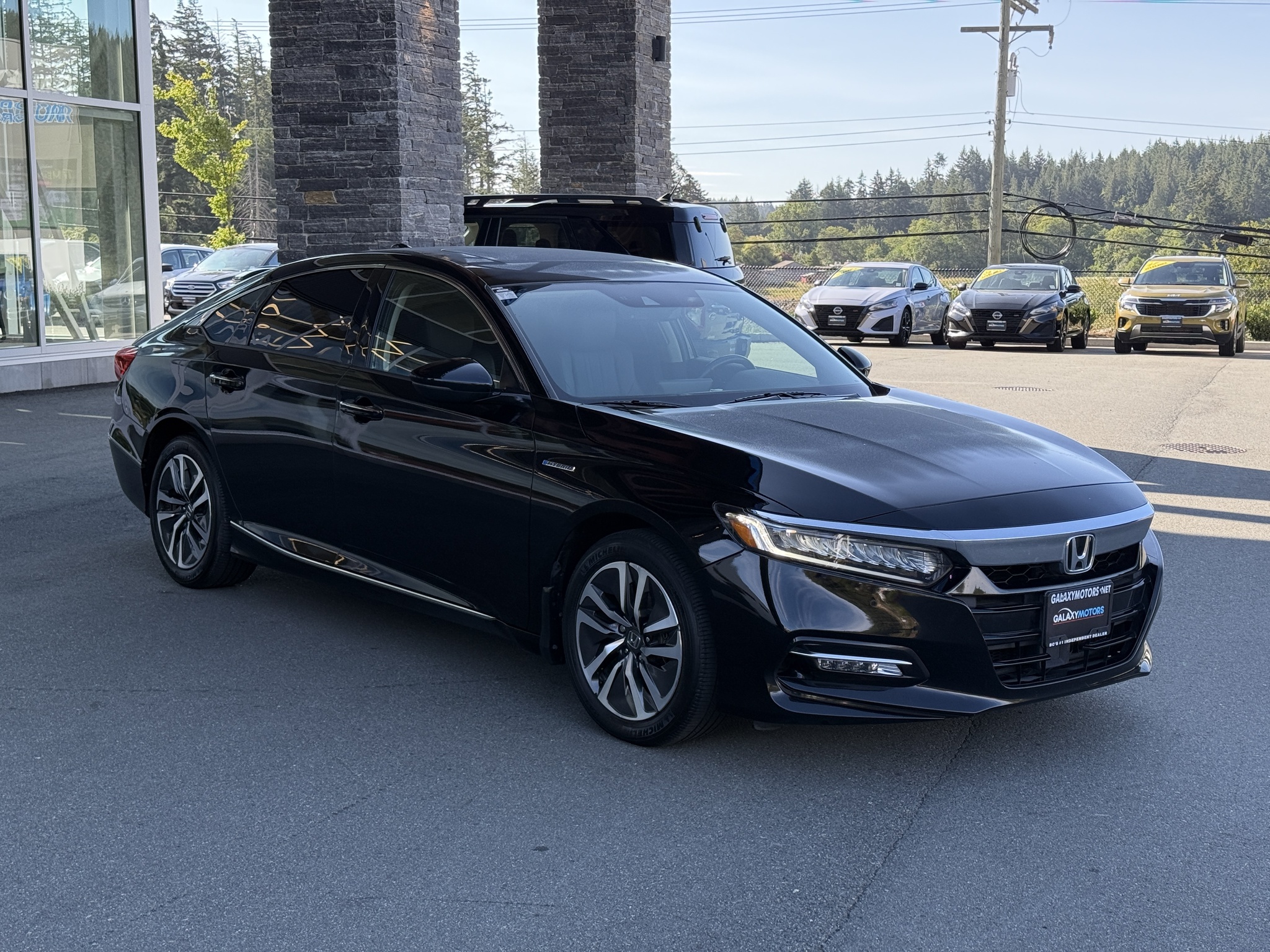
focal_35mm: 48
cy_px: 476
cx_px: 635
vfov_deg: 30.3
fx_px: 1761
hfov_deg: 39.7
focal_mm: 6.76
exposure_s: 1/693
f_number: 1.78
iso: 64
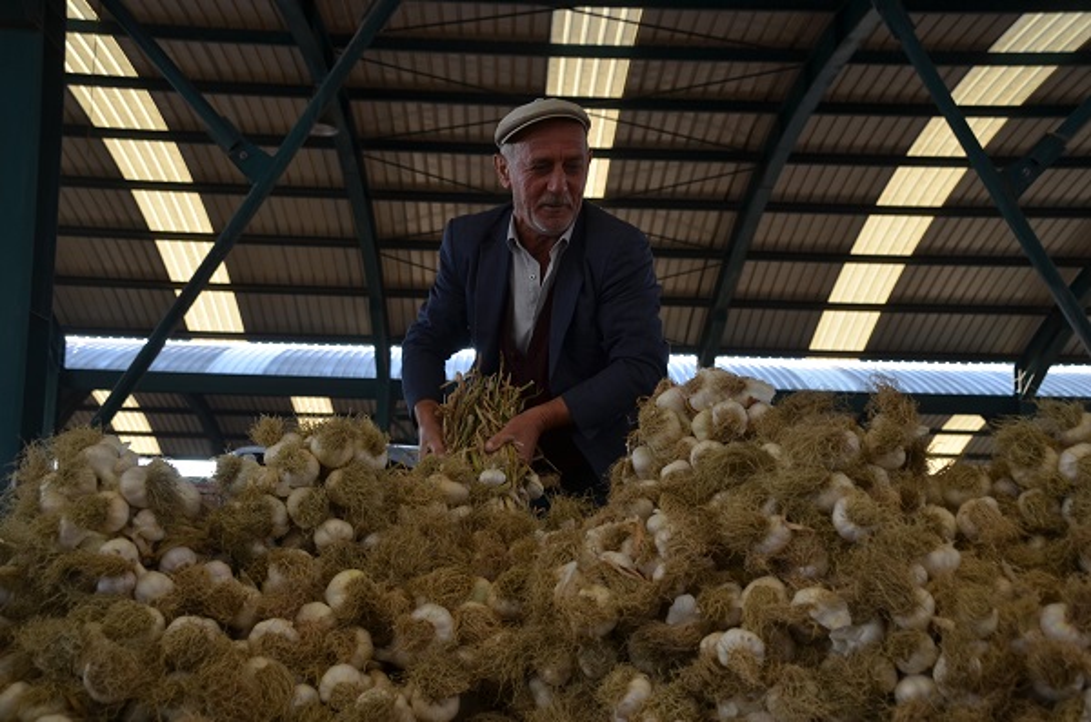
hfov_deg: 43.7
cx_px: 546
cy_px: 361
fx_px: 1361
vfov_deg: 29.7
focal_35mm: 45
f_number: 5.6
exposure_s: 1/125
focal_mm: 30
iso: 200
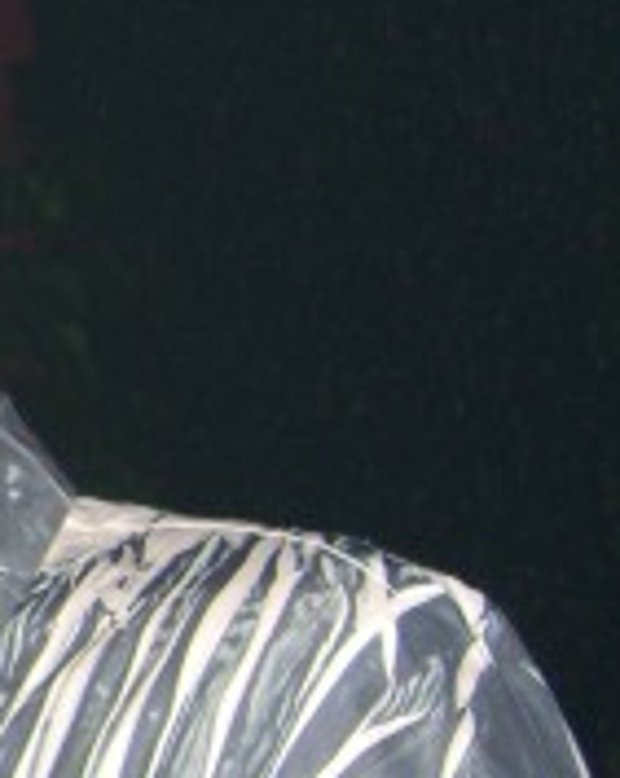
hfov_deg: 10.9
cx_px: -686
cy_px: 466
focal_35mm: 126
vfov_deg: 15.3
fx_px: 2898
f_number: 2.8
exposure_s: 1/60
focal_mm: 7.9
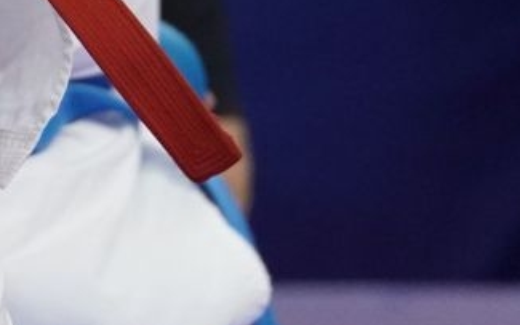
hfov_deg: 1.9
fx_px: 16011
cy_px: -304
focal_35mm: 1130
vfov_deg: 1.2
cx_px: -302
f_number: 2.8
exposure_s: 1/1000
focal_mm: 200
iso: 4000
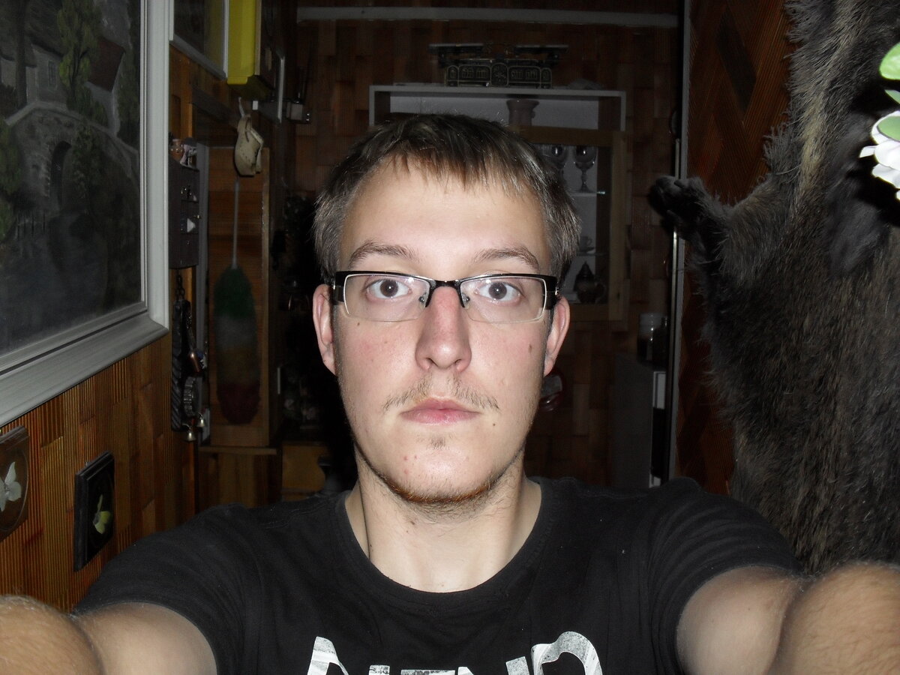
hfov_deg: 52.6
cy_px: 338
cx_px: 450
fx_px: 910
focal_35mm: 35
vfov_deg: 40.7
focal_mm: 6.3
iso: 200
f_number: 3.2
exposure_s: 1/45
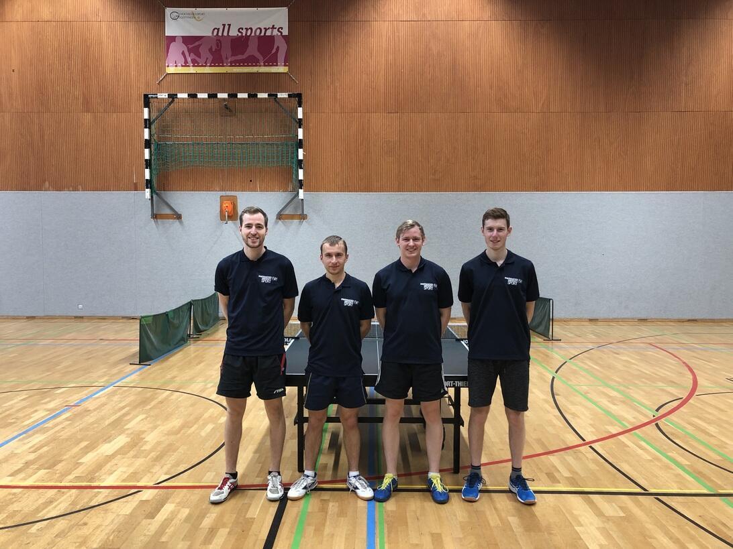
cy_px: 274
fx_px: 593
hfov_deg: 63.4
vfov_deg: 49.7
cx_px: 366
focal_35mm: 28
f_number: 1.8
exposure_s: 1/20
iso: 40
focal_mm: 3.99
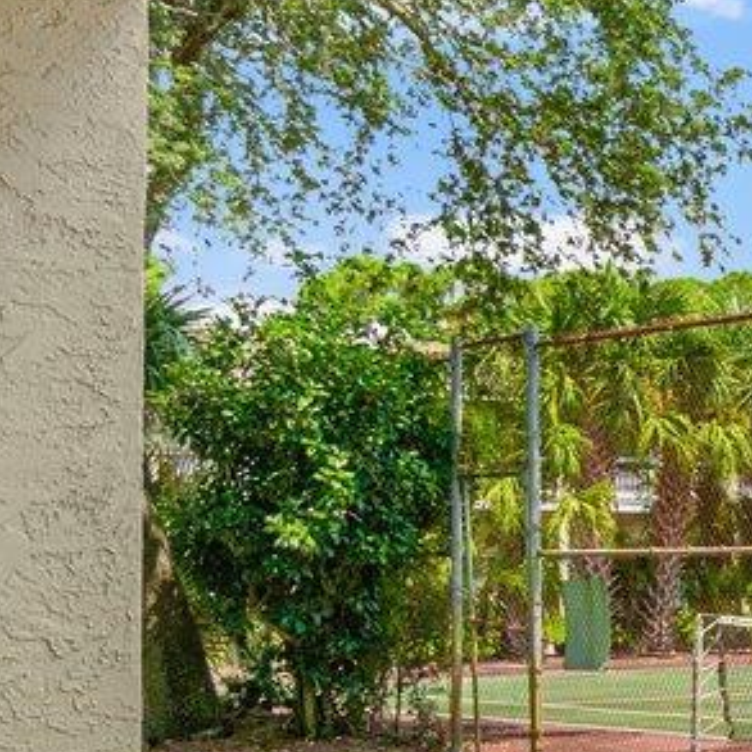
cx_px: 1168
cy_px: 527
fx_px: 2187
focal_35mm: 89
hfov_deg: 17.3
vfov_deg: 19.4
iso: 100
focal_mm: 10
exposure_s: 1/80
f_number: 8
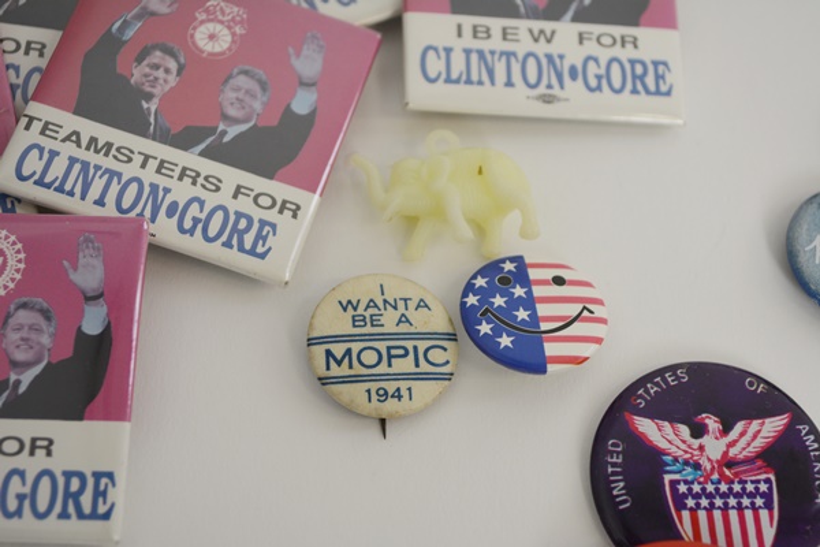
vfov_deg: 23.8
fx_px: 1298
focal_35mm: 57
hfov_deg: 35.1
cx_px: 410
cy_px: 274
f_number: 5.3
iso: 400
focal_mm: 38
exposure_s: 1/125
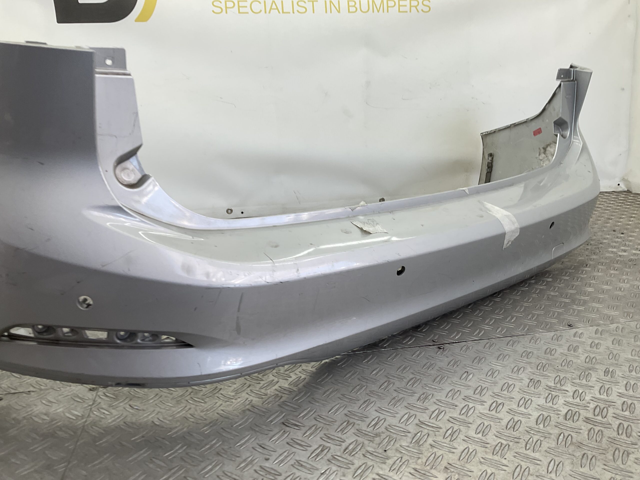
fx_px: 536
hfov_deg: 61.7
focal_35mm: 29
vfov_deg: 48.2
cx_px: 320
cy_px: 240
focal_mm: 3
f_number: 1.8
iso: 16
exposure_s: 1/126
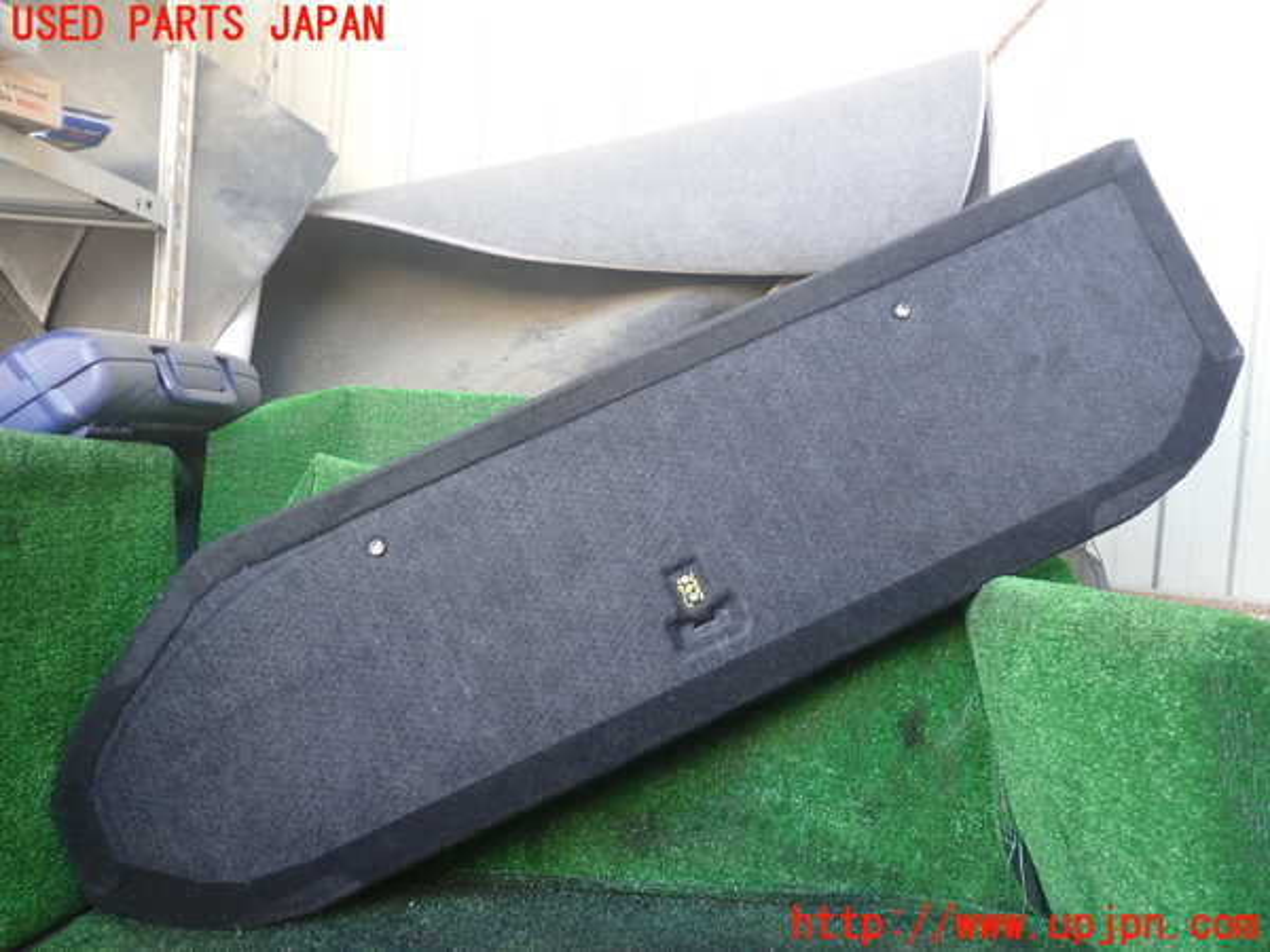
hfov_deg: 60.0
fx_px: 1101
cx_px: 635
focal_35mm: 30
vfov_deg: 46.8
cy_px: 476
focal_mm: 5.4
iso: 200
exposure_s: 1/50
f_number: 2.3
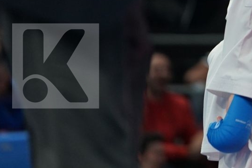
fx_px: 4669
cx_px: 372
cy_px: -100
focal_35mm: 667
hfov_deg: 3.1
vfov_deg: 2.1
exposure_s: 1/1000
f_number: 2.8
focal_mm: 200
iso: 1250
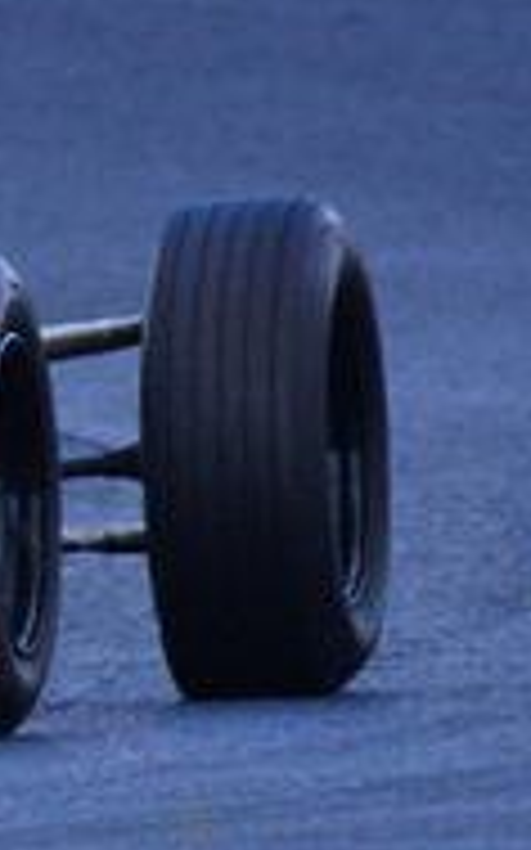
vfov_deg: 0.7
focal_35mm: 3230
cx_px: -1084
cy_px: 225
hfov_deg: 0.4
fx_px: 74846
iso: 1000
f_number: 11
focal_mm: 500
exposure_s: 1/640
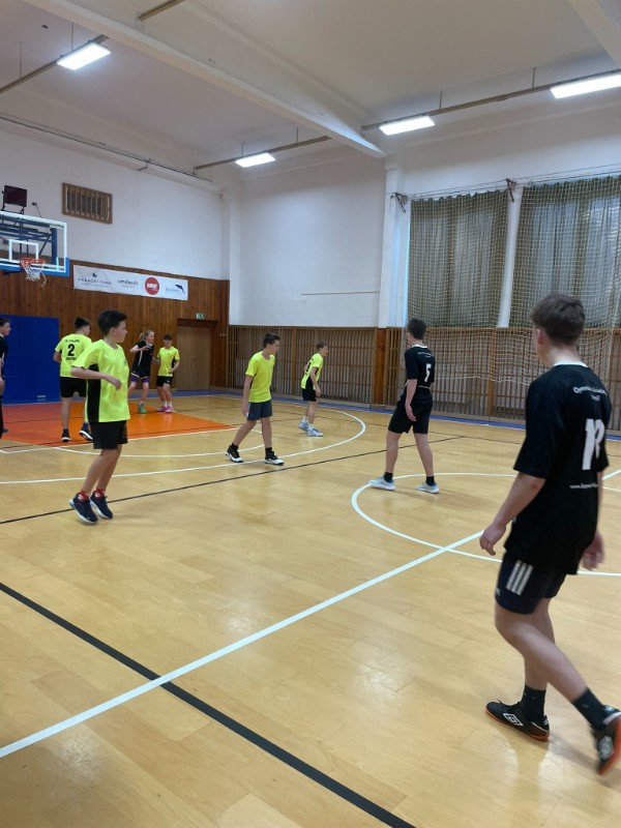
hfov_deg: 53.1
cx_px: 310
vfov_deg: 67.3
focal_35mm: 26
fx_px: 622
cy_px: 414
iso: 80
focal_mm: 4.2
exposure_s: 1/100
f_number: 1.6
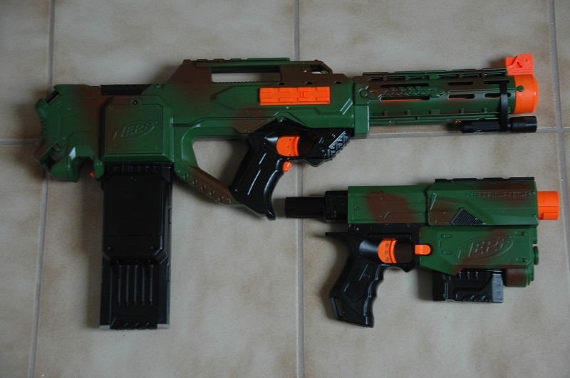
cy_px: 189
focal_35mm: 57
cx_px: 285
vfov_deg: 23.7
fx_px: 901
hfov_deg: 35.1
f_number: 4.8
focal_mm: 38
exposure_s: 1/25
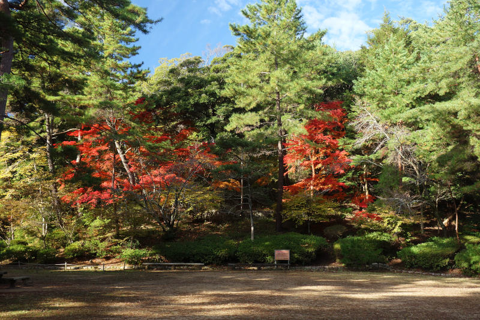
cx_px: 240
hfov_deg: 50.7
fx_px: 507
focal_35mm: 38
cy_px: 160
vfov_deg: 35.0
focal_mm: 14.07
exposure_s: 1/80
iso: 125
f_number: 4.5
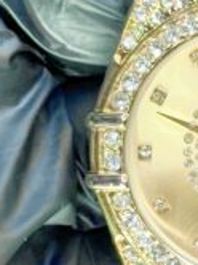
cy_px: 209
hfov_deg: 6.3
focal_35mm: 232
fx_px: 1774
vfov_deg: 8.5
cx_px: 278
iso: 50
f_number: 1.78
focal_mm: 6.76
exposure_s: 1/141
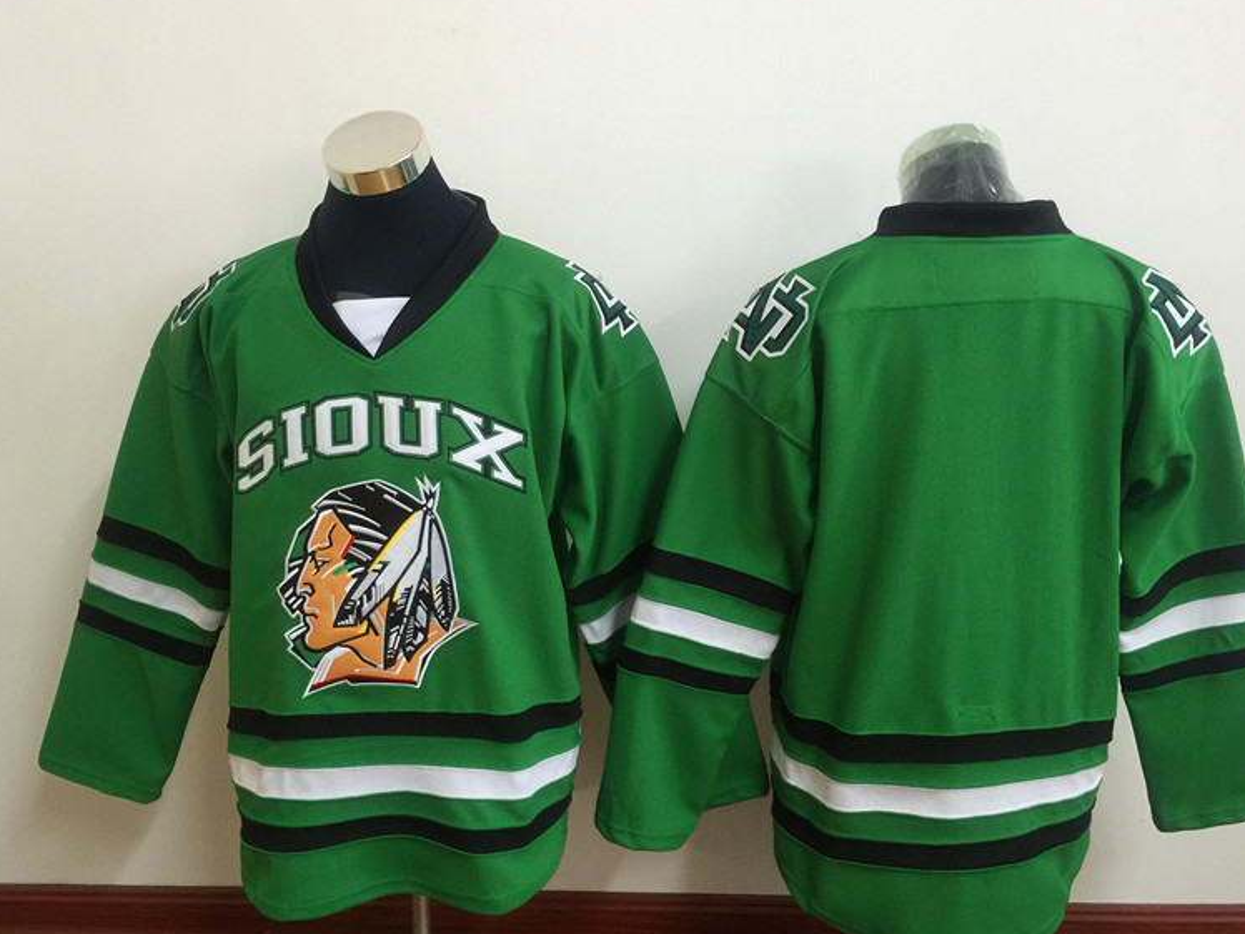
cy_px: 474
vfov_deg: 45.4
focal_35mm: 31
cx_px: 627
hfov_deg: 58.4
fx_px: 1115
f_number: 2.2
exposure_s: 1/17
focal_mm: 4.15
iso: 80
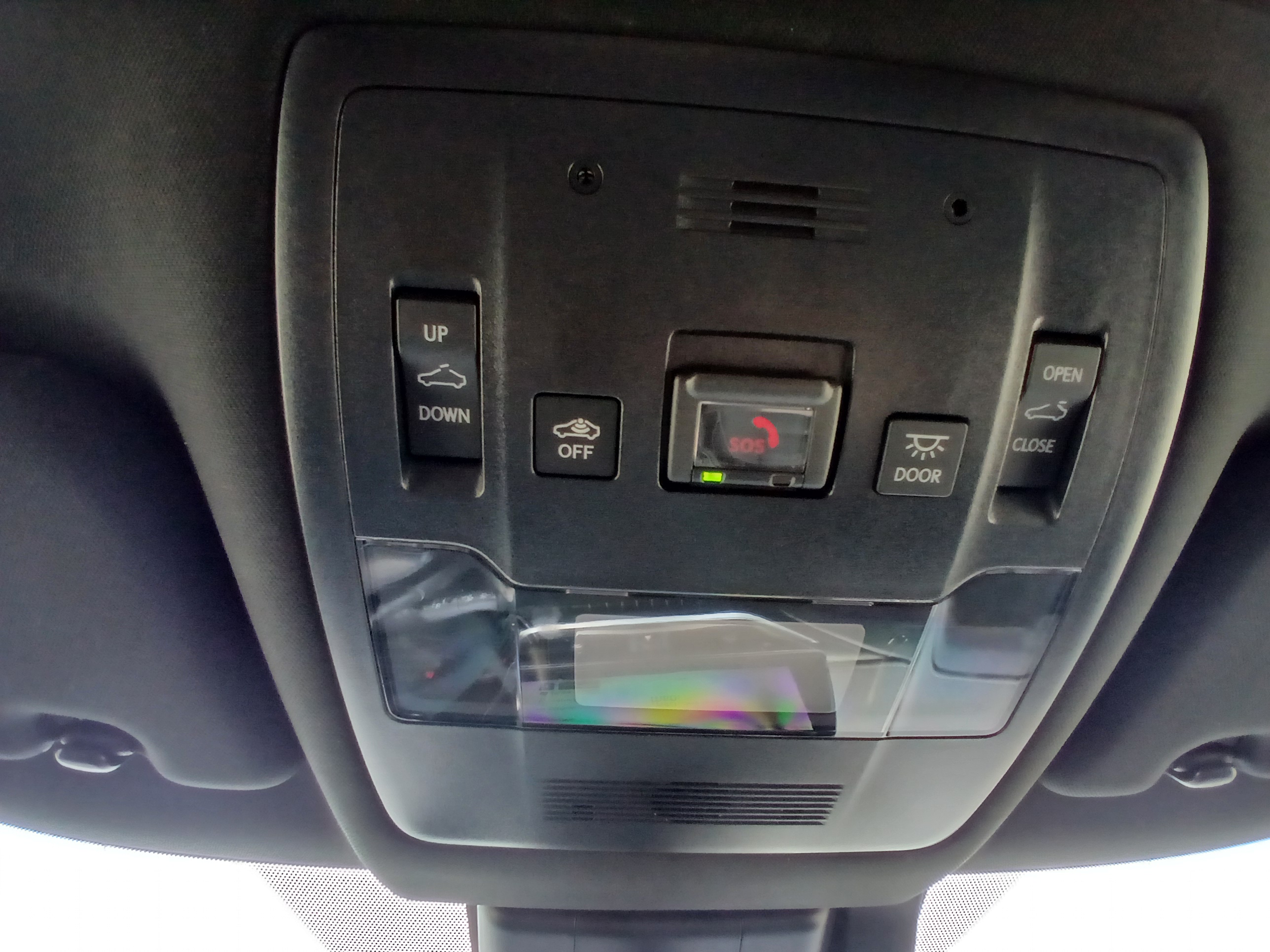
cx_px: 635
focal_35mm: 17
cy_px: 476
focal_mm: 1.4
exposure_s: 1/33.3
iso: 160
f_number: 2.2
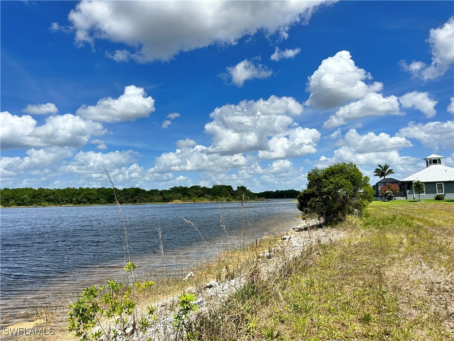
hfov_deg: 71.6
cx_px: 227
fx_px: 315
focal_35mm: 24
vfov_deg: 56.8
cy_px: 170
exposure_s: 1/3058
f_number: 1.78
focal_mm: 6.86
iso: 80
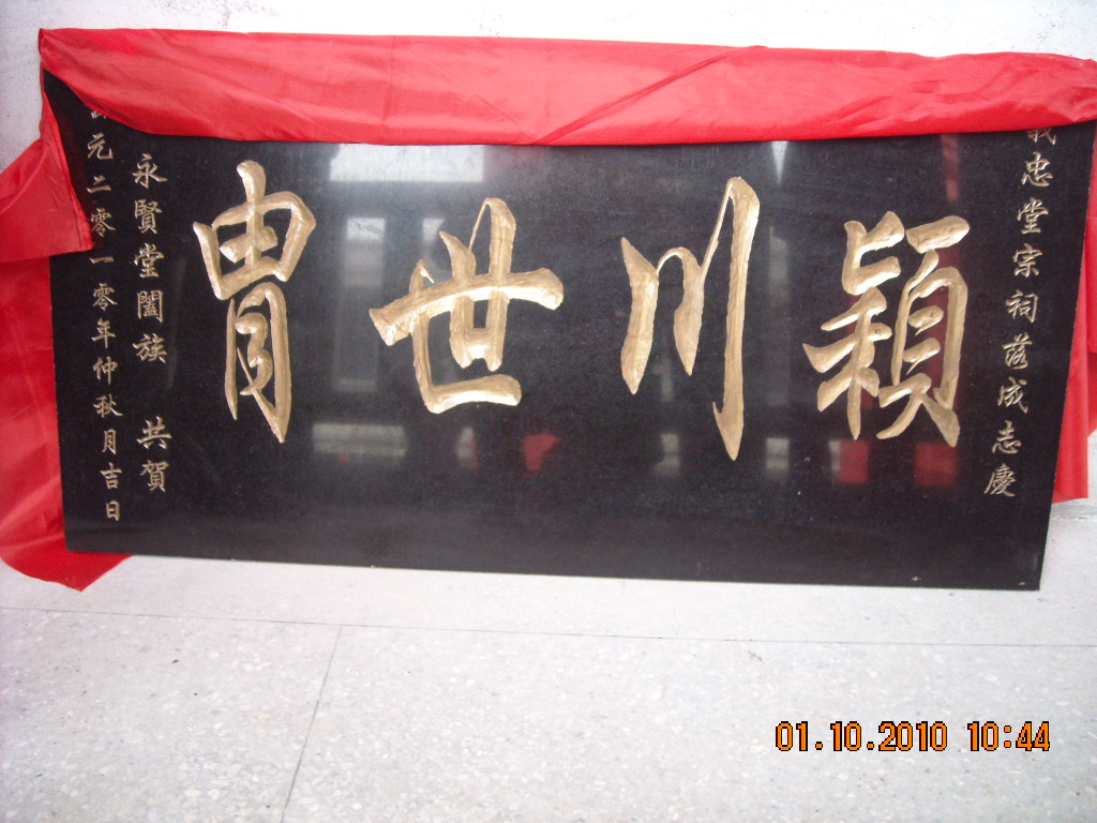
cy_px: 412
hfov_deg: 52.6
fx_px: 1109
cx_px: 548
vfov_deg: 40.7
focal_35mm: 35
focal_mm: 5.7
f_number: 2.8
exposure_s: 1/60
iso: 191
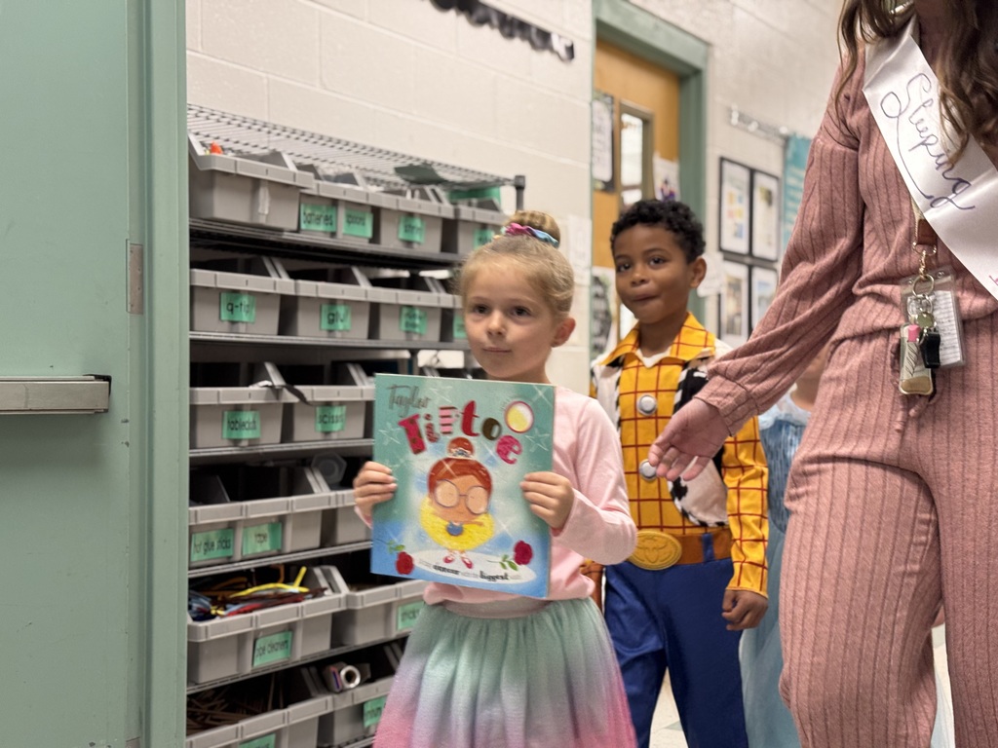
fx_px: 1384
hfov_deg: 39.7
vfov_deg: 30.3
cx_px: 499
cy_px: 374
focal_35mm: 48
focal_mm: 6.76
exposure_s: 1/60
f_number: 1.78
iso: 125
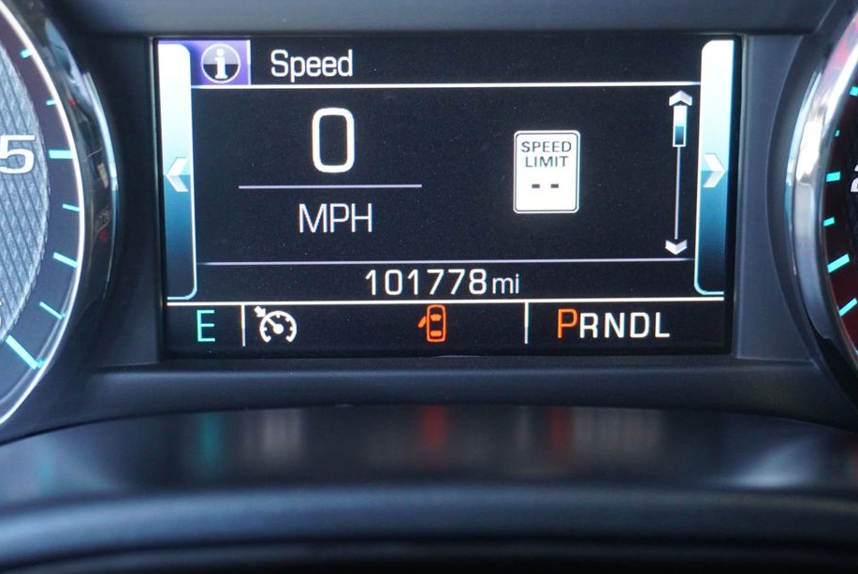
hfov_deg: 30.0
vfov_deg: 20.3
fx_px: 1598
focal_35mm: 67
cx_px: 399
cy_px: 261
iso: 2500
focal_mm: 40
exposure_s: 1/80
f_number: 5.6
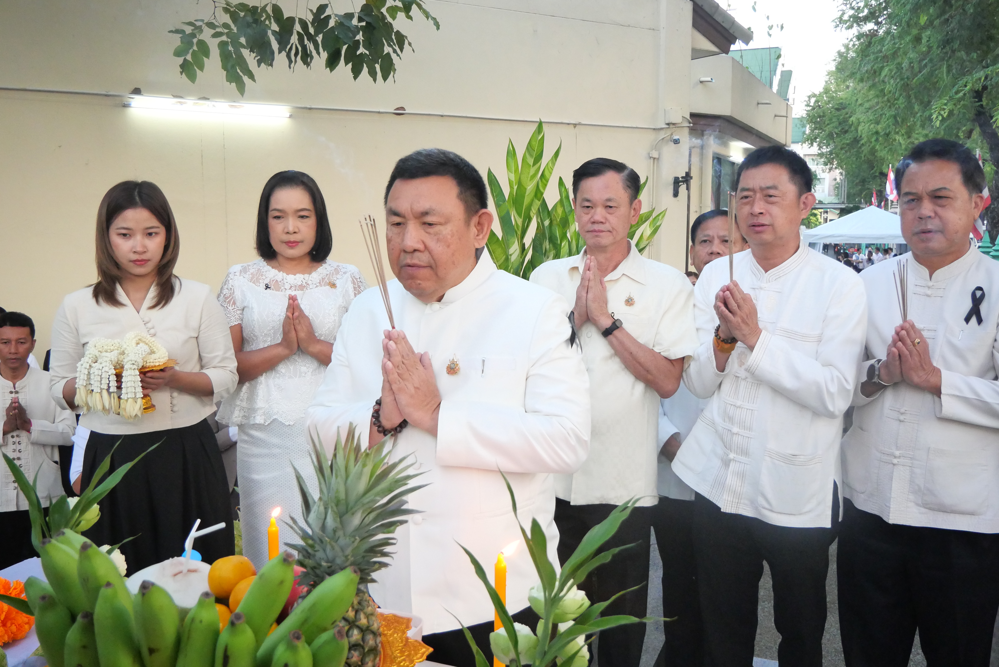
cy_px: 334
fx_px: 861
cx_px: 500
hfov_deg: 60.3
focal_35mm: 31
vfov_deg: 42.4
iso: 3200
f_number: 3.7
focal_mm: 15
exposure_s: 1/200
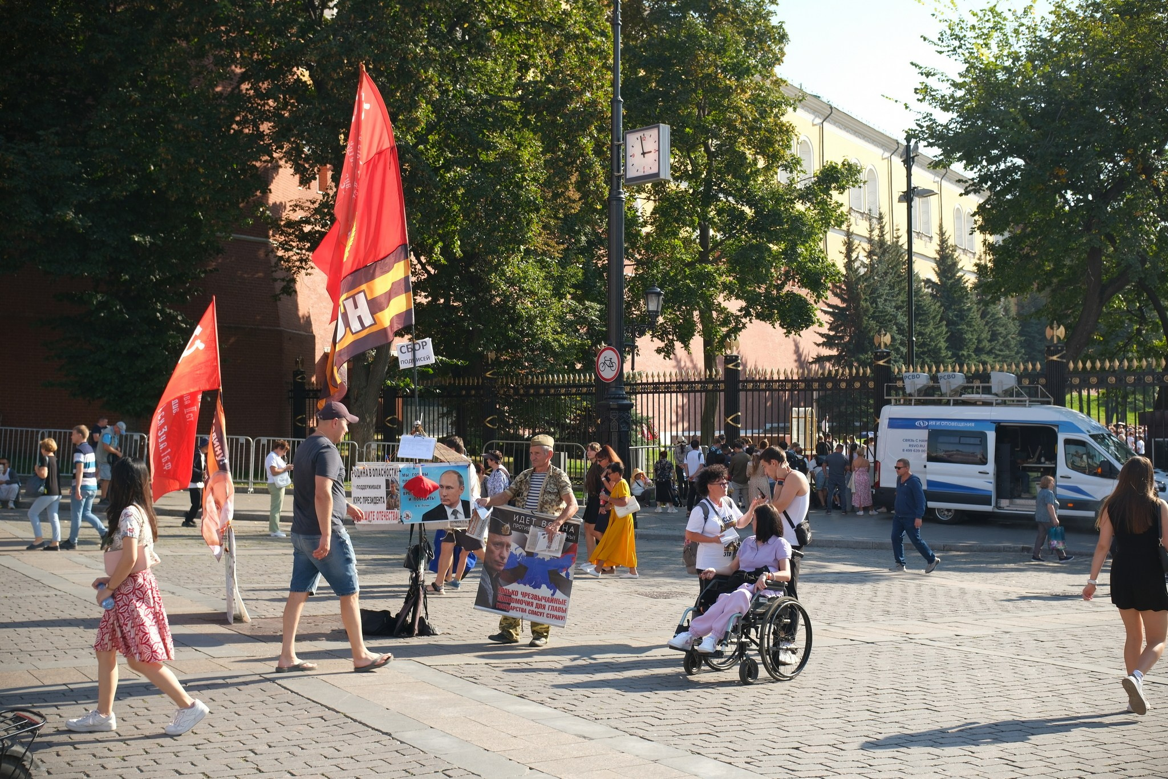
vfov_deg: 32.6
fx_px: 1330
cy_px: 390
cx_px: 584
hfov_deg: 47.4
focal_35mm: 41
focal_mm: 27
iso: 160
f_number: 5.6
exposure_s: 1/280
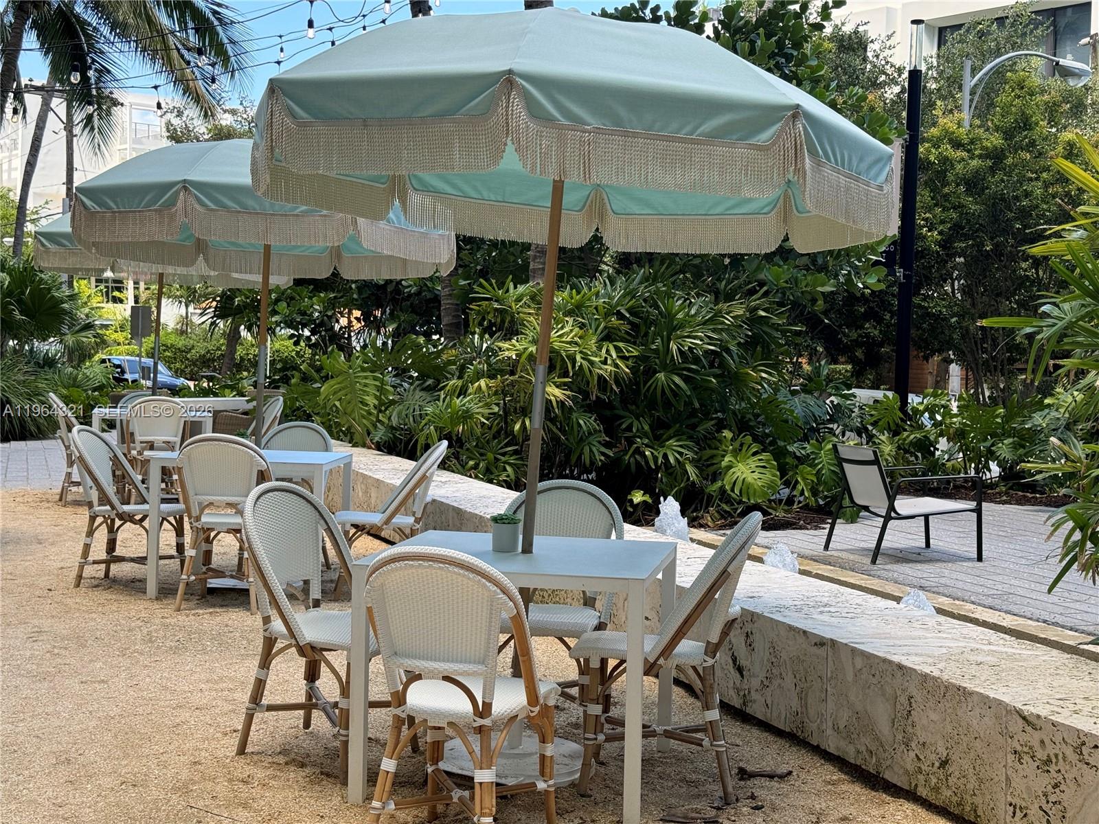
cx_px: 550
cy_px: 412
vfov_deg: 30.3
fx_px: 1524
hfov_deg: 39.7
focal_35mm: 48
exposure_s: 1/379
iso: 64
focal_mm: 6.76
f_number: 1.78
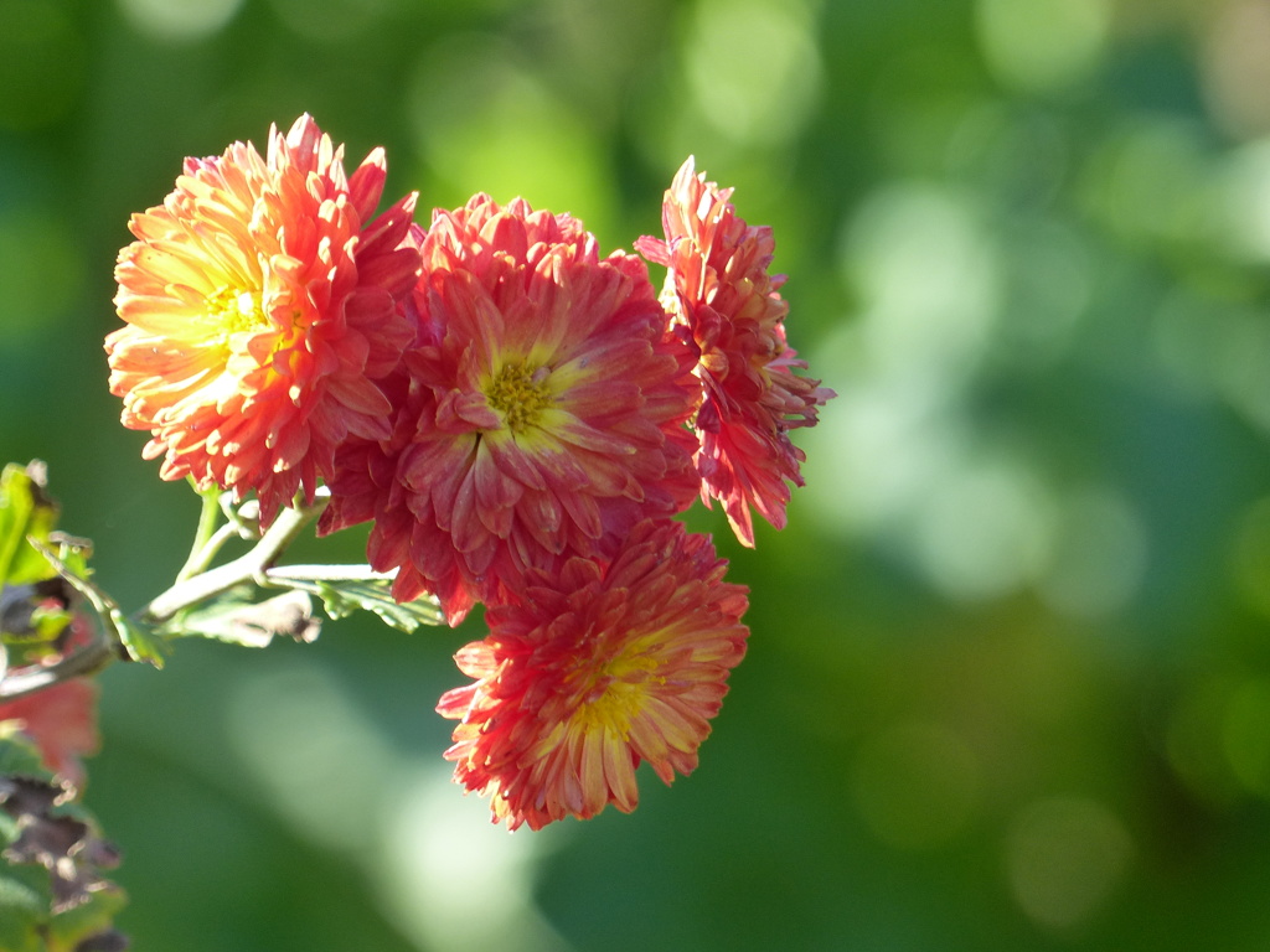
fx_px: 18894
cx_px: 635
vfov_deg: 2.9
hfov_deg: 3.8
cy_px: 476
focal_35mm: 515
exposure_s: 1/200
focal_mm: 92.7
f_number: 4
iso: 160
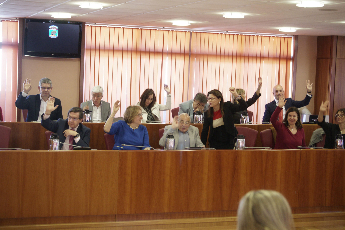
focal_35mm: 70
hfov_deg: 28.8
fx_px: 671
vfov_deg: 19.5
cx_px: 172
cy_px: 115
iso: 1600
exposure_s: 1/50
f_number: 4
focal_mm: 70
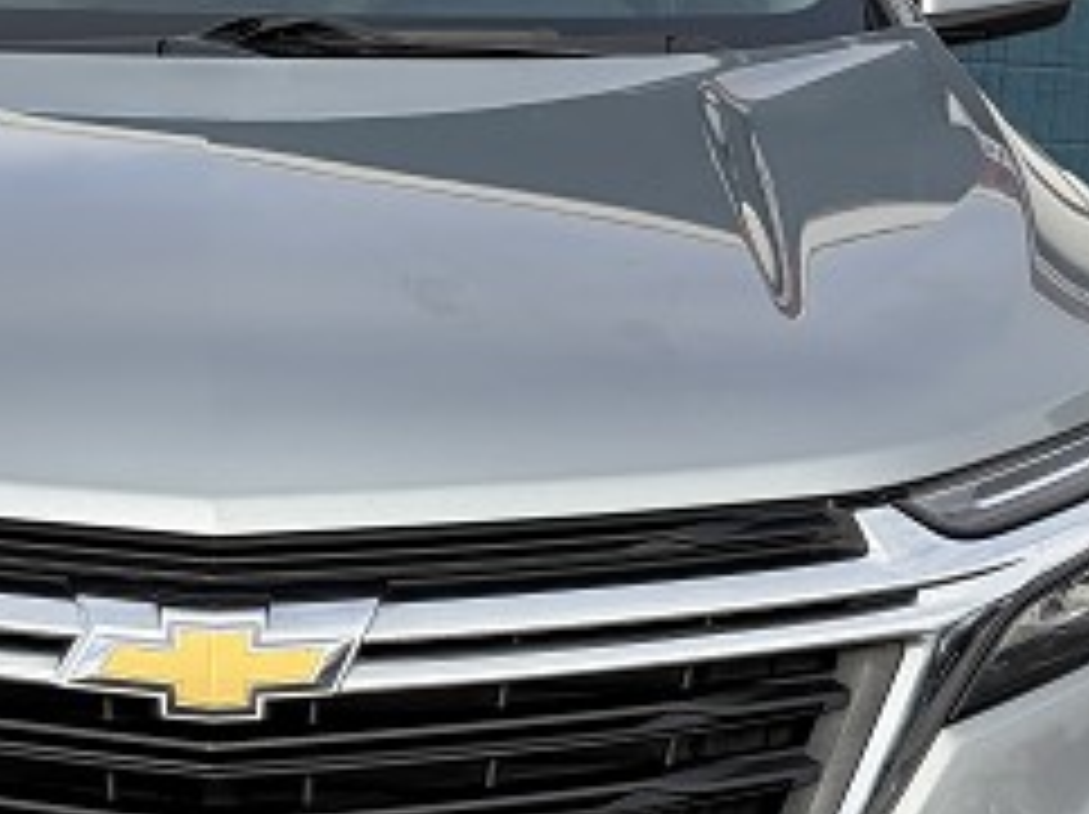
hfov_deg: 22.3
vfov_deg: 17.1
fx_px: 2703
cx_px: 122
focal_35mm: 86
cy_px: 481
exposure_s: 1/1799
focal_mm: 5.96
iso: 50
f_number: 1.6
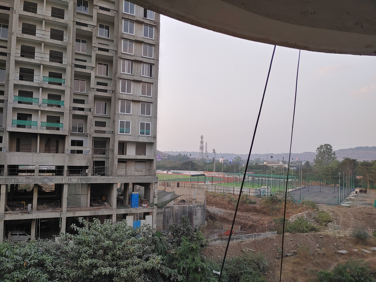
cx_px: 188
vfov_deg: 53.1
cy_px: 141
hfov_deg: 67.3
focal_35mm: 26
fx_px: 282
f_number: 1.8
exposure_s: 1/166
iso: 50
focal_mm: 4.36
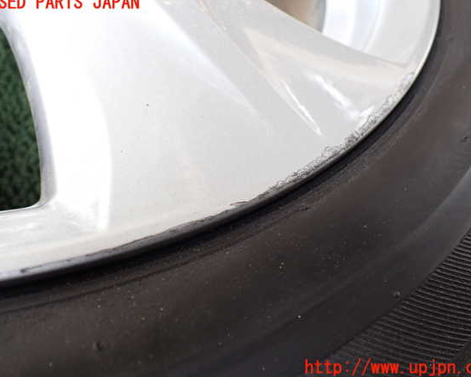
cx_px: 241
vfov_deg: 45.8
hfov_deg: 55.7
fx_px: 446
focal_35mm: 32
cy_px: 185
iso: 250
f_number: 2.3
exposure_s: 1/125
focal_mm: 5.4
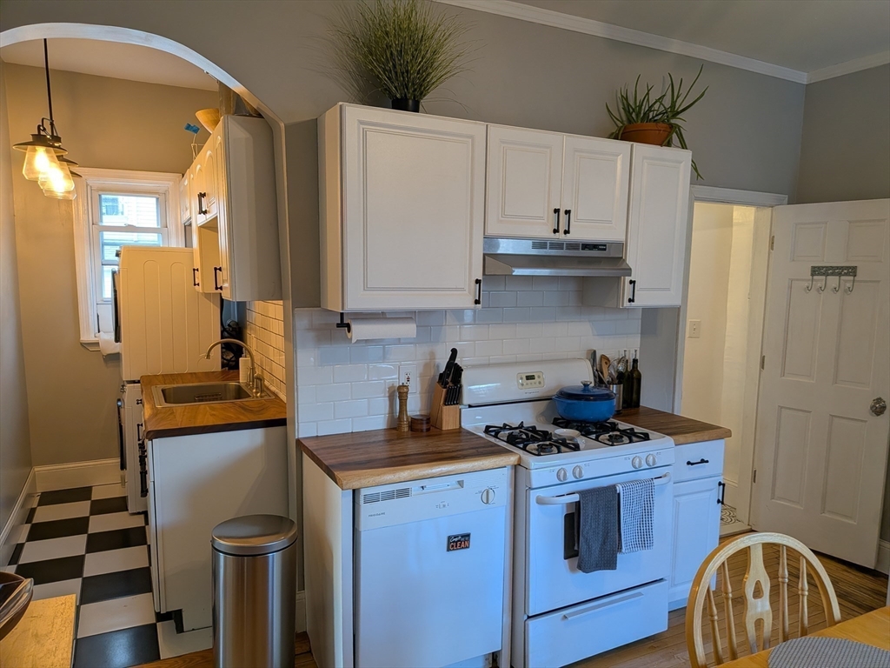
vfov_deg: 56.8
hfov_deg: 71.6
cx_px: 445
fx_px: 617
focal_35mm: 24
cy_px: 334
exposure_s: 1/120
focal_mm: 4.53
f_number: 1.7
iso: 136
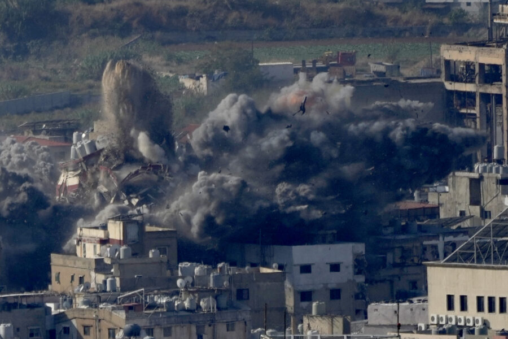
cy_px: 170
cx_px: 254
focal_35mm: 400
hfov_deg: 5.2
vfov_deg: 3.4
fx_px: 5644
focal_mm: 400
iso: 250
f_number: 5.6
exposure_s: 1/3200
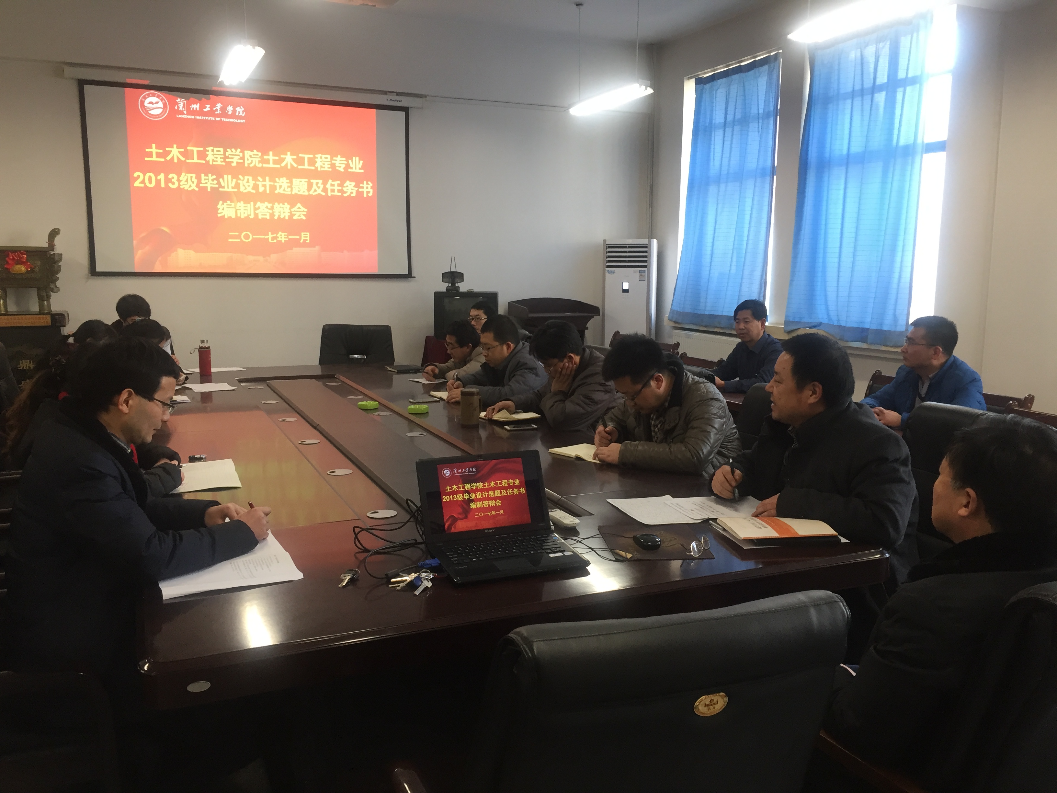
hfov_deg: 61.7
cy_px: 396
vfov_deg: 48.2
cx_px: 528
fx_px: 886
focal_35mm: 29
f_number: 2.2
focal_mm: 4.15
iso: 50
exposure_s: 1/33
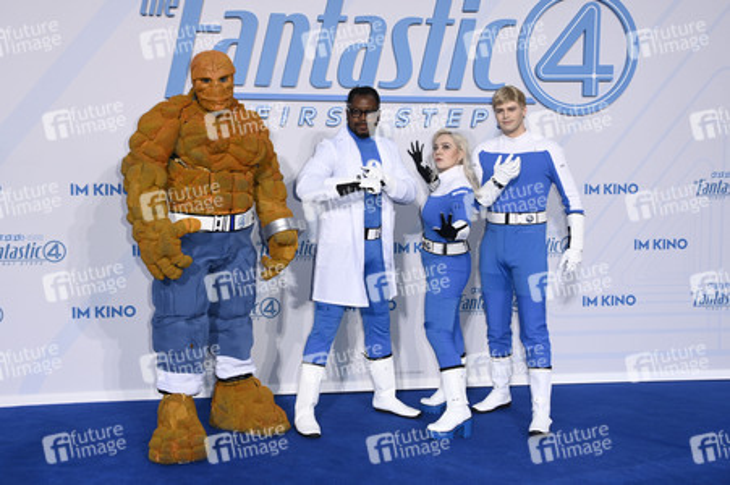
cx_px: 365
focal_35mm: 48
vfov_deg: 28.0
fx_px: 973
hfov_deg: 41.1
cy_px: 242
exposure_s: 1/250
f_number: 5.6
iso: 400
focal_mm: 48
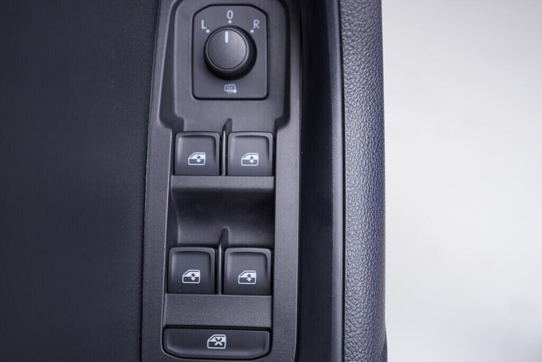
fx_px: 542
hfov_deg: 53.1
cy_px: 181
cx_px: 271
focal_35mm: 36
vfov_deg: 36.9
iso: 200
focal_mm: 24
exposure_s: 1/40
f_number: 2.8
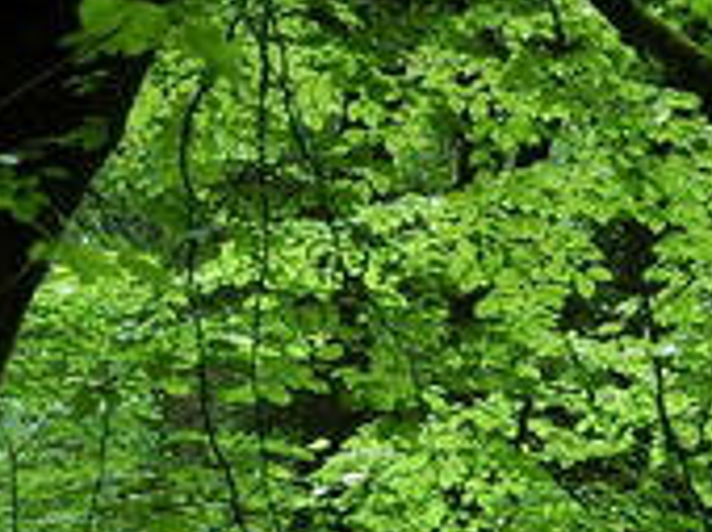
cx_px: 869
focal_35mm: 225
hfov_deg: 8.7
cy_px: 813
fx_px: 4621
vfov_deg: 6.5
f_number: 5.6
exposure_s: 1/50
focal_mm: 40
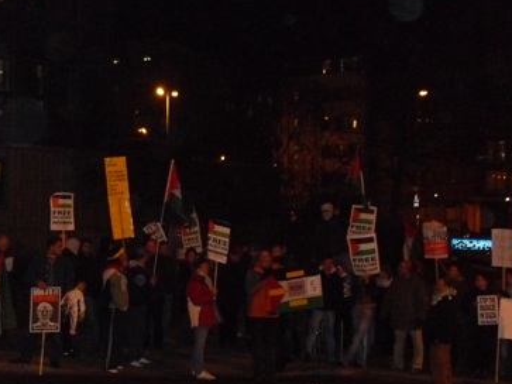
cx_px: 192
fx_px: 976
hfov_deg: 29.3
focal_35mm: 66
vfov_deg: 22.1
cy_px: 263
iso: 400
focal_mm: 6.3
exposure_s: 1/45
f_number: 2.8
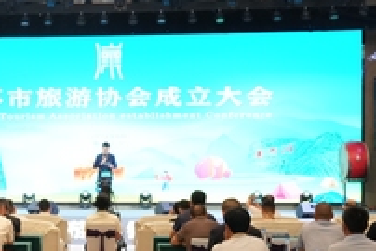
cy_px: 196
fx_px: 993
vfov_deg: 14.4
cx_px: -2
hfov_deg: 20.7
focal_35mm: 95
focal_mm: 24
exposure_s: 1/125
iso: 1250
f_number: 4
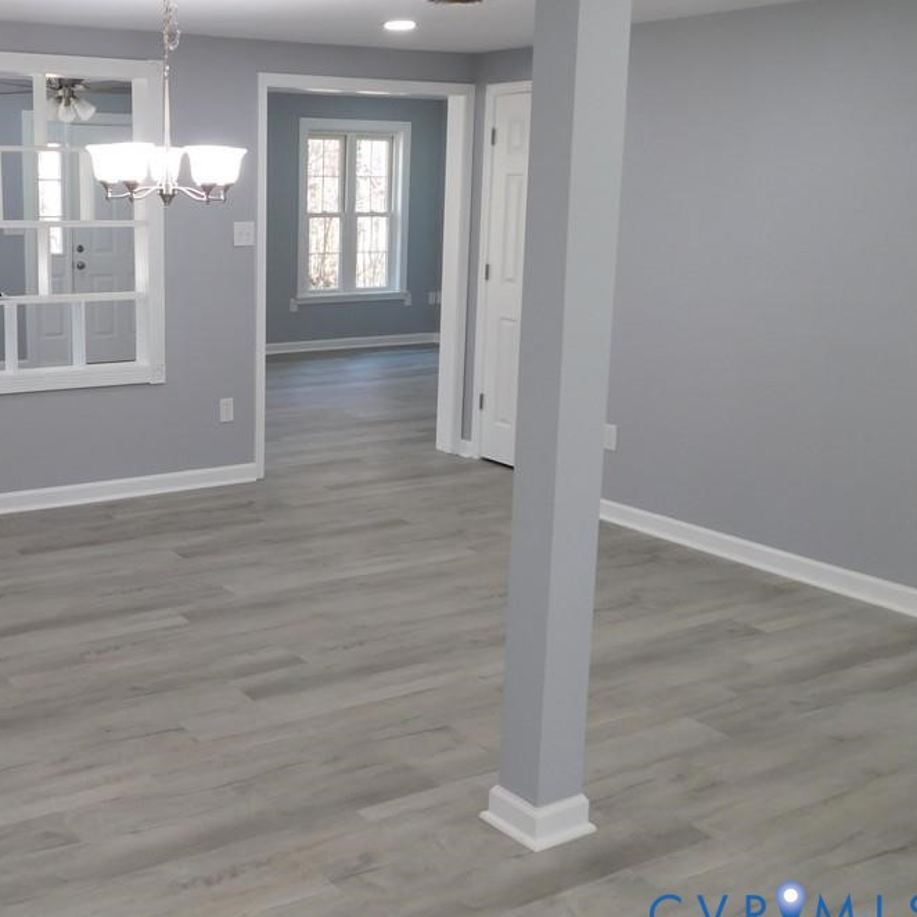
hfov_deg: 39.7
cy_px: 420
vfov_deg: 40.9
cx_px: 223
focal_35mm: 41
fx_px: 1229
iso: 125
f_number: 3.2
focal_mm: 5.3
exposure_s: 1/30
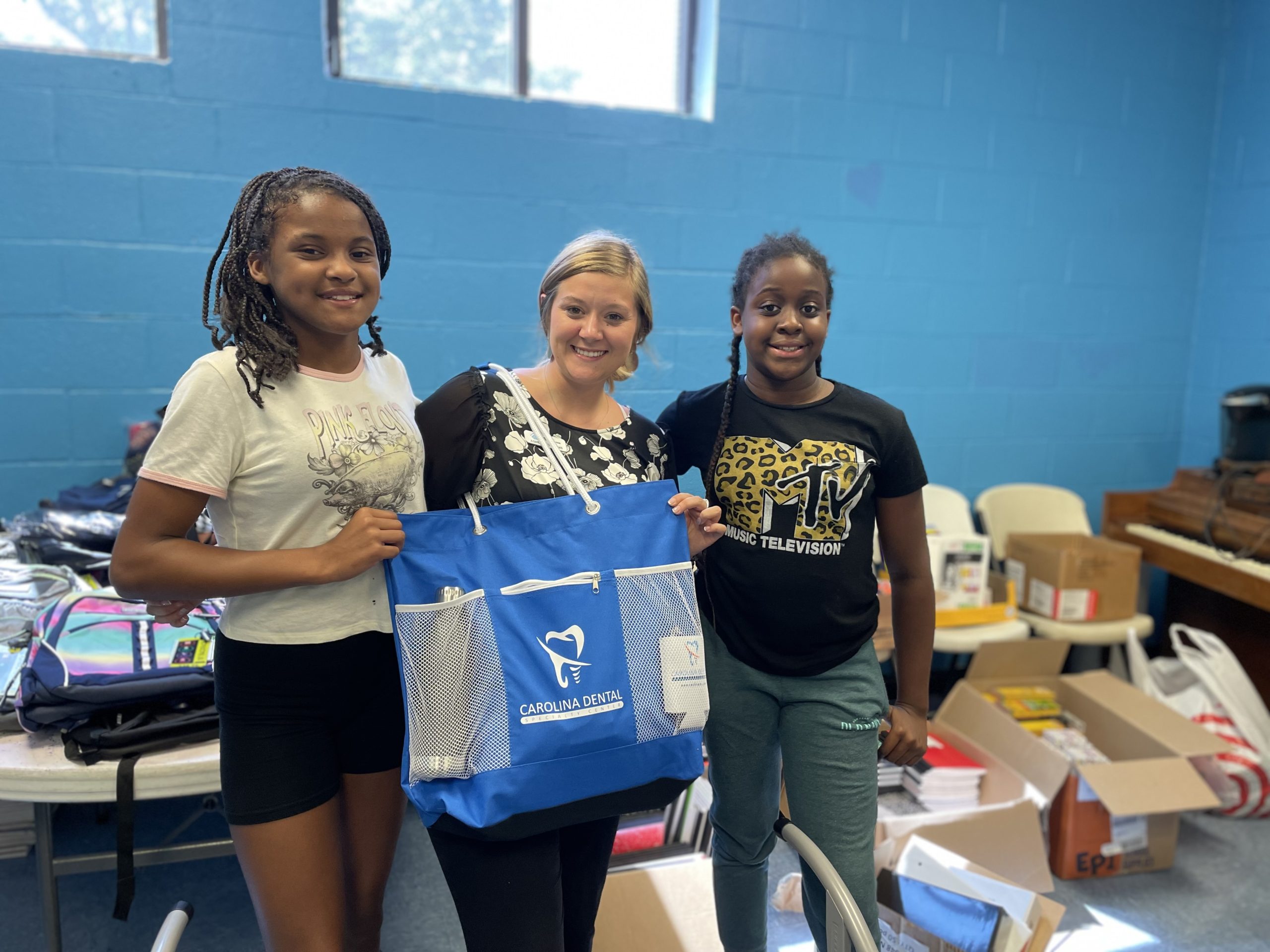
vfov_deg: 53.1
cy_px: 476
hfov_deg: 67.3
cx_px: 635
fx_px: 954
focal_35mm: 26
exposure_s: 1/60
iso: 160
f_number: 1.6
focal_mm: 4.2
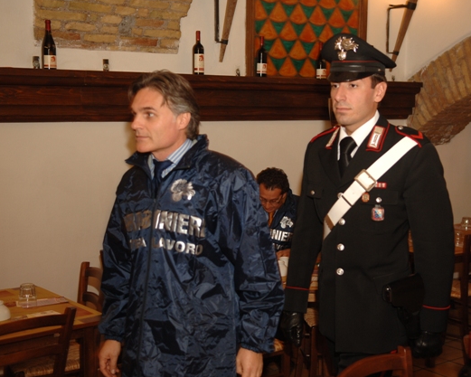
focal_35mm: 54
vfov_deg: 28.3
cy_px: 189
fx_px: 747
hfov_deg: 35.0
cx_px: 231
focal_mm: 31
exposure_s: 1/40
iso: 320
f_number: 2.8
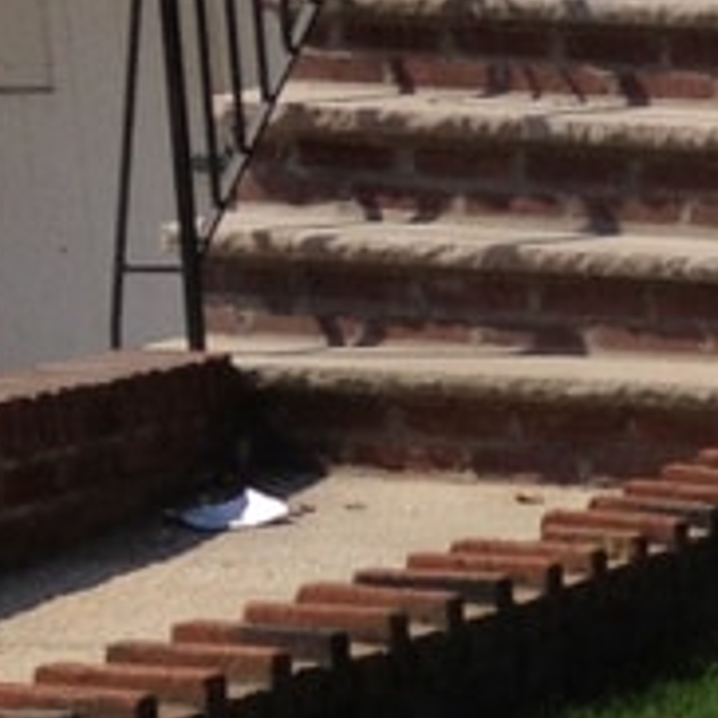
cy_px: 1278
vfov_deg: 7.5
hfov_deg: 7.0
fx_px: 5327
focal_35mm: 227
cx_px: 2065
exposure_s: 1/2123
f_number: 2.4
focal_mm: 4.28
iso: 64
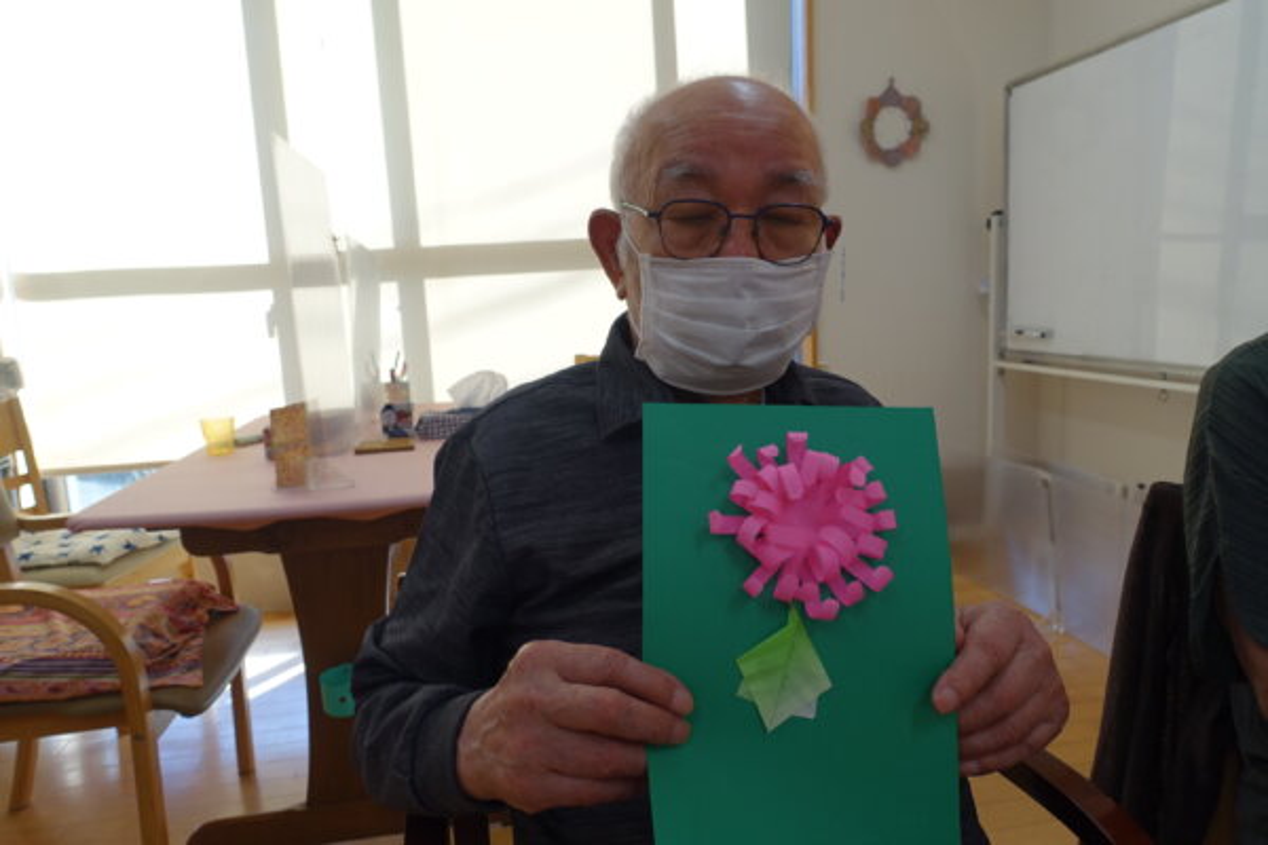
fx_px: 845
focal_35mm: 24
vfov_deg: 53.1
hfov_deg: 73.7
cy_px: 422
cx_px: 634
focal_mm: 8.8
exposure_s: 1/80
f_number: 3.5
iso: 125
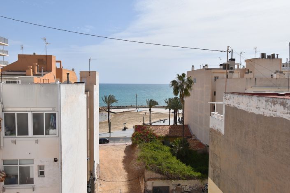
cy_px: 96
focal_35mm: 30
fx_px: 242
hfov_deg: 61.9
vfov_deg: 43.6
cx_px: 145
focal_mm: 20
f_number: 10
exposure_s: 1/400
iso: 100
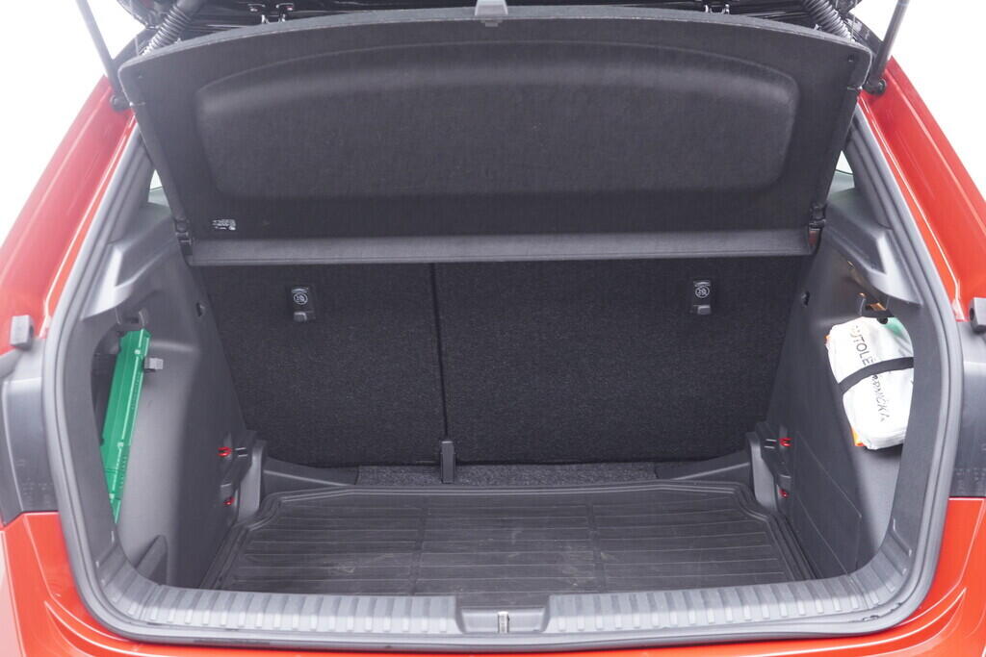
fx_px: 986
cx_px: 493
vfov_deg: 36.9
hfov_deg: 53.1
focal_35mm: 36
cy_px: 328
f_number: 2.8
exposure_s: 1/40
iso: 800
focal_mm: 24
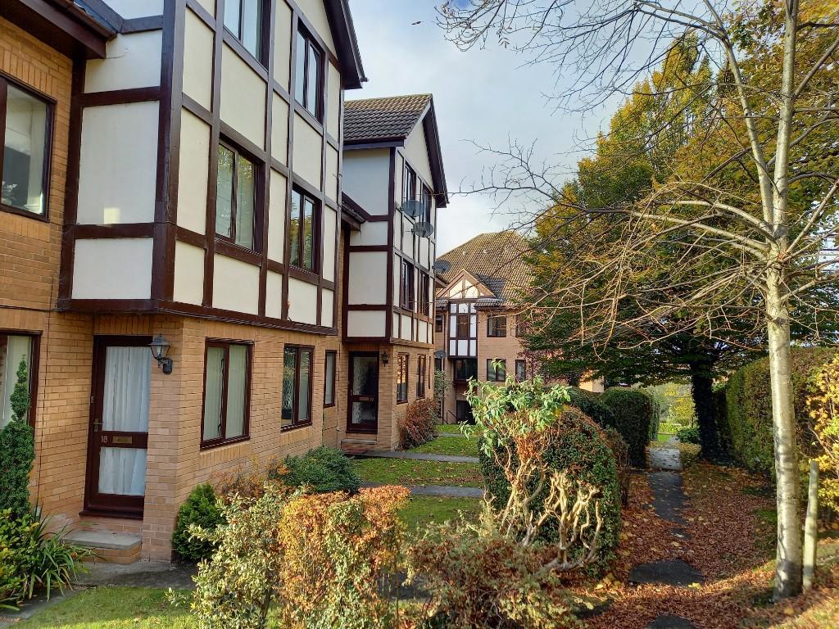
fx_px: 606
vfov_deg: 54.9
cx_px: 420
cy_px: 314
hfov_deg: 69.4
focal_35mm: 25
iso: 50
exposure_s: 1/178
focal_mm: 4.6
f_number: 2
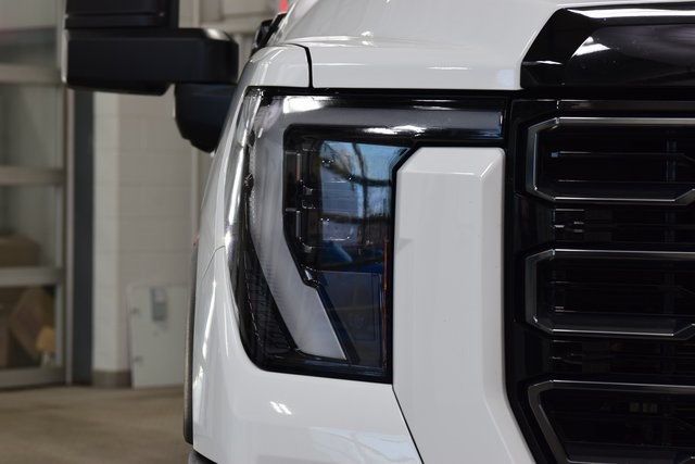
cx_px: 348
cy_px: 232
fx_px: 2027
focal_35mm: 105
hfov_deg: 19.5
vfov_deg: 13.0
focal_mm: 70
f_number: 7.1
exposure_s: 1/30
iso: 450
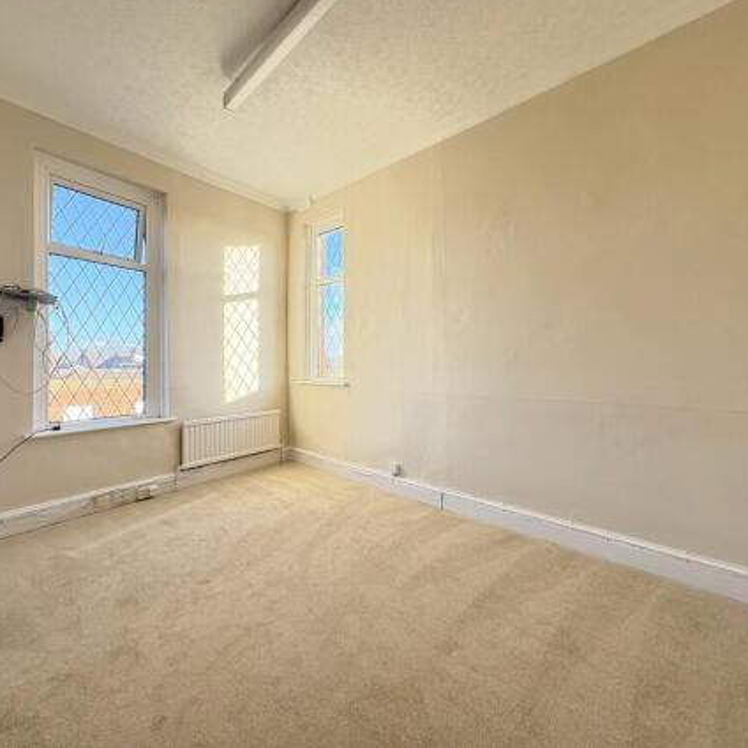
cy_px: 366
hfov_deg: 83.3
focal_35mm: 17
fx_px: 416
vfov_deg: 84.0
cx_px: 311
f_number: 2.2
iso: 64
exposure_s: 1/99
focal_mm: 2.22
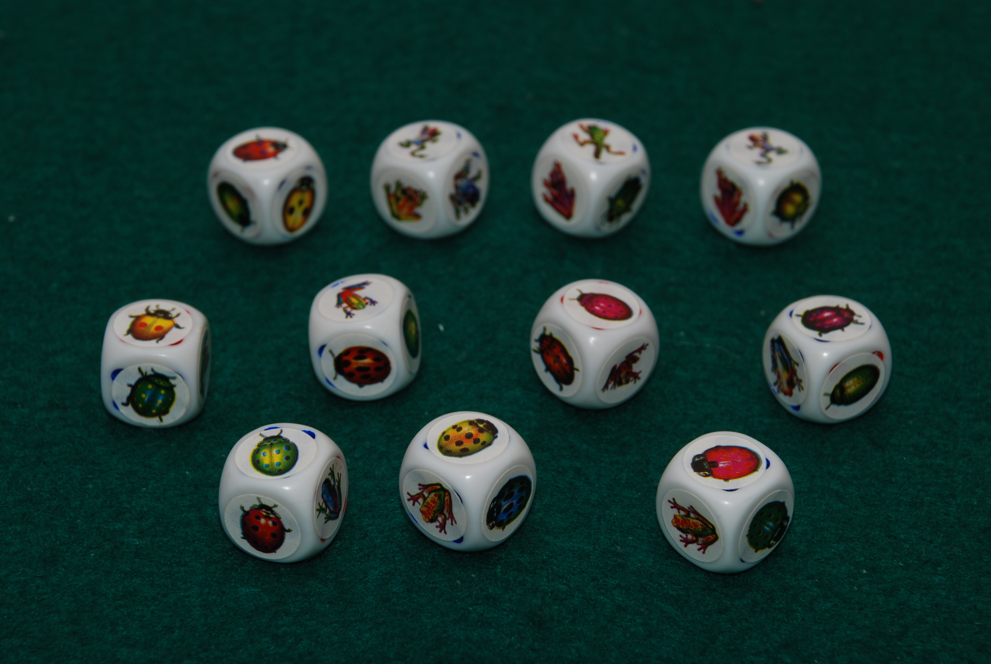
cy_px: 332
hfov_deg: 17.0
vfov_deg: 11.5
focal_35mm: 120
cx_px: 496
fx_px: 3307
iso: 100
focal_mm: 80
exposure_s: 1/200
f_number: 13
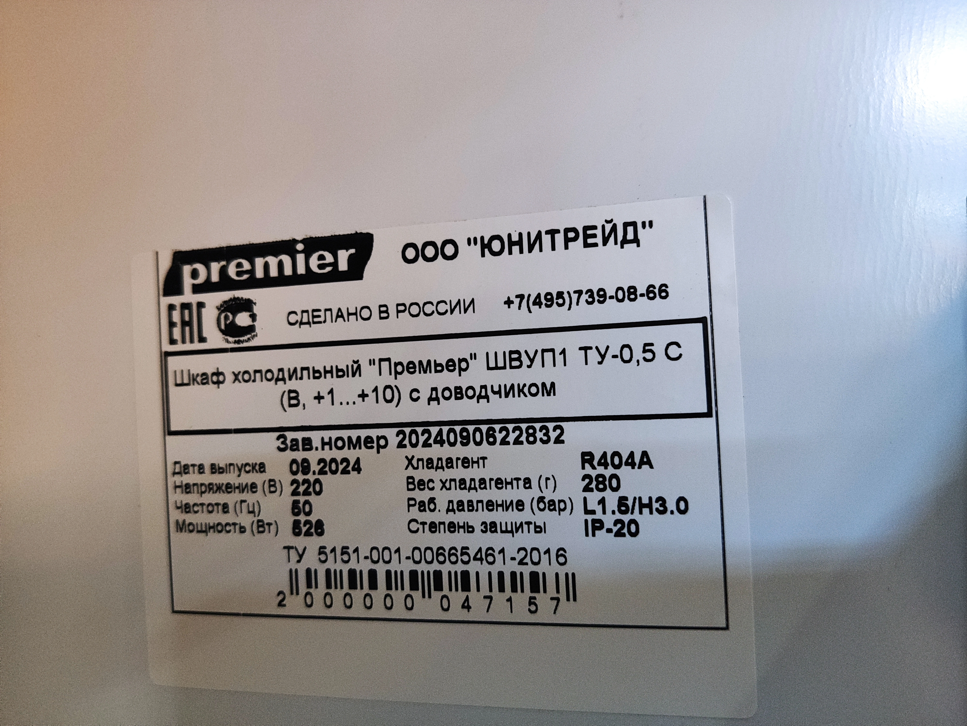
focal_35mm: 26
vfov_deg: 53.1
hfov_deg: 67.3
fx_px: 726
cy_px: 363
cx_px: 484
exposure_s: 1/60
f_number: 1.75
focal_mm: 4.75
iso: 3628
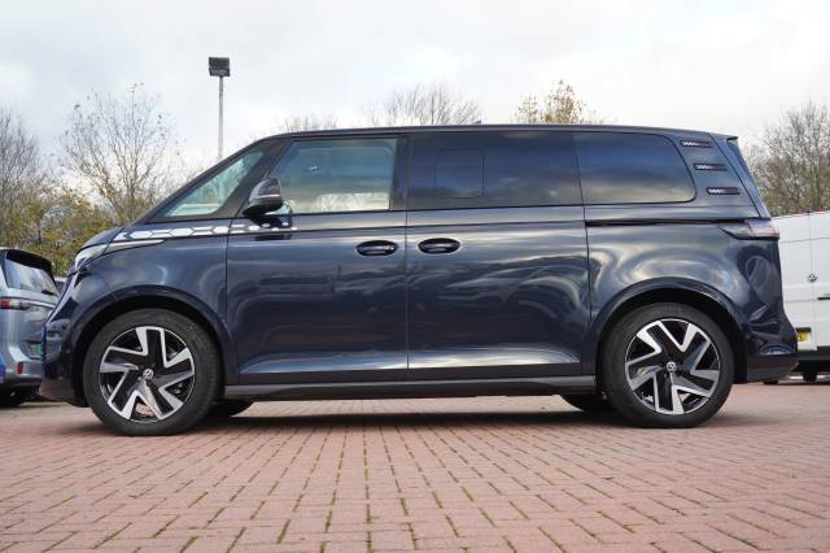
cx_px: 415
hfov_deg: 53.2
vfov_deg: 36.8
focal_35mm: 36
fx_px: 830
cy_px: 276
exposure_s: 1/60
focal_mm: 24
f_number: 4
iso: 250
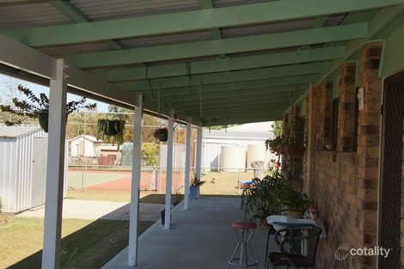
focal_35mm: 39
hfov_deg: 49.6
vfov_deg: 34.2
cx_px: 202
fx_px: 437
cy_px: 134
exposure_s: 1/100
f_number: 9
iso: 100
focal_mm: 26
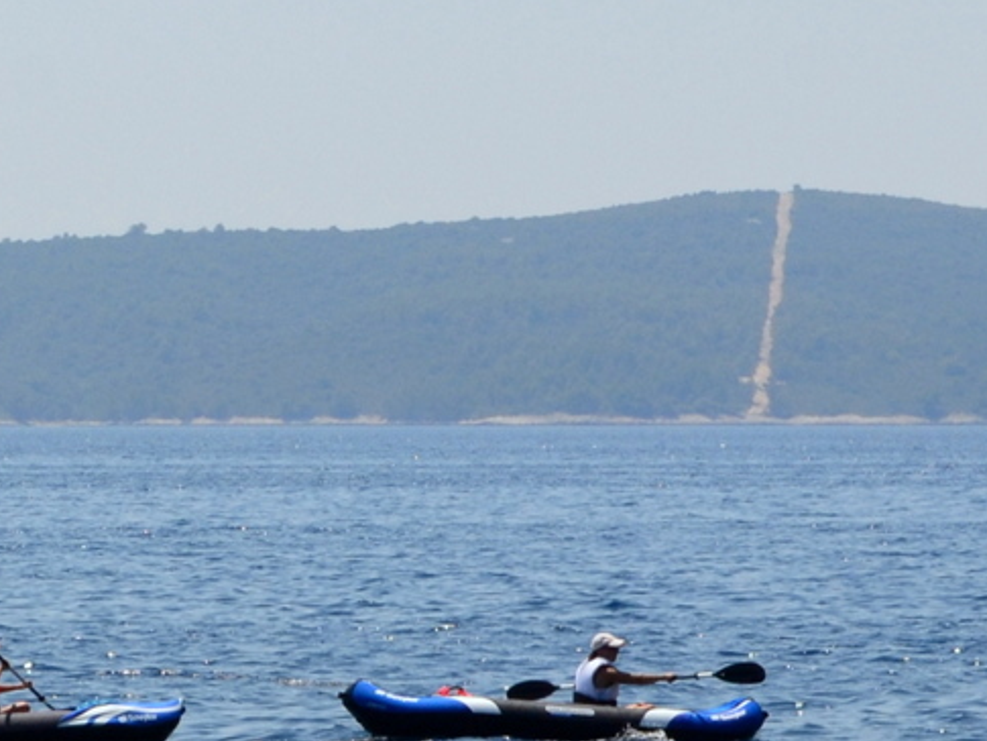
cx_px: 197
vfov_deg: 11.3
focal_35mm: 131
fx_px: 3730
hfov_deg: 15.0
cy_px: 535
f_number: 11
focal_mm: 55
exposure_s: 1/500
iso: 320
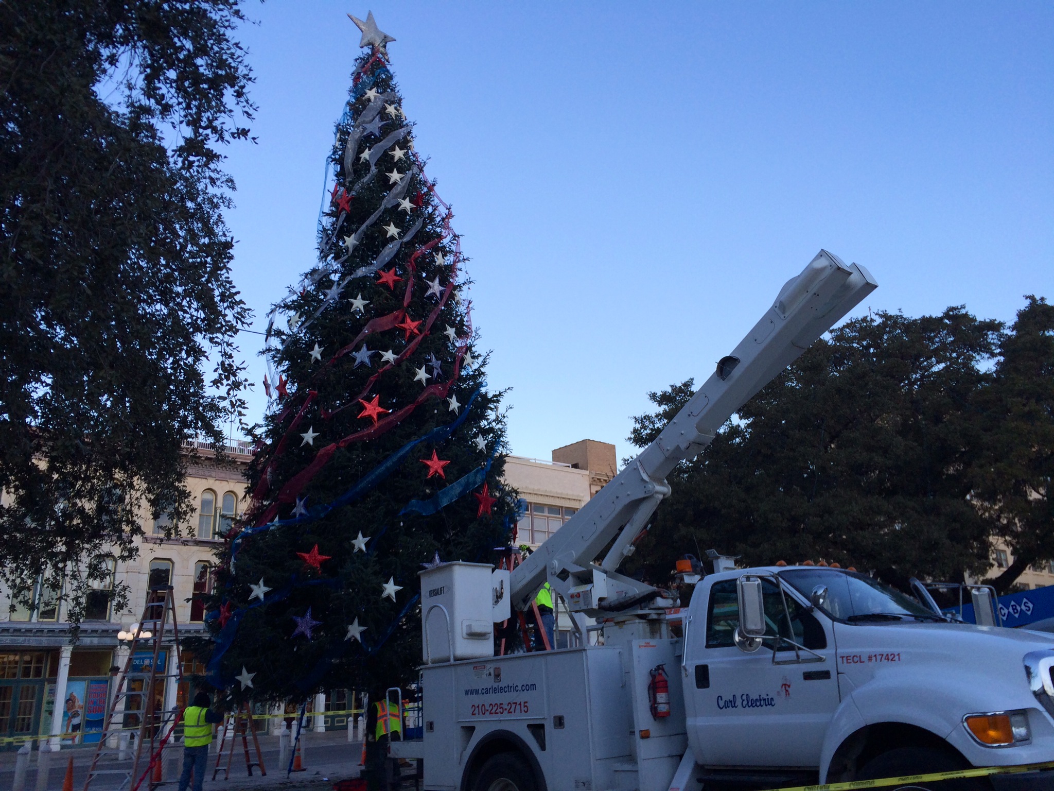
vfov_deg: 46.8
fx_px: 913
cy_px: 396
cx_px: 527
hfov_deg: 60.0
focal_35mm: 30
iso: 32
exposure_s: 1/351
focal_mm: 4.12
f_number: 2.2
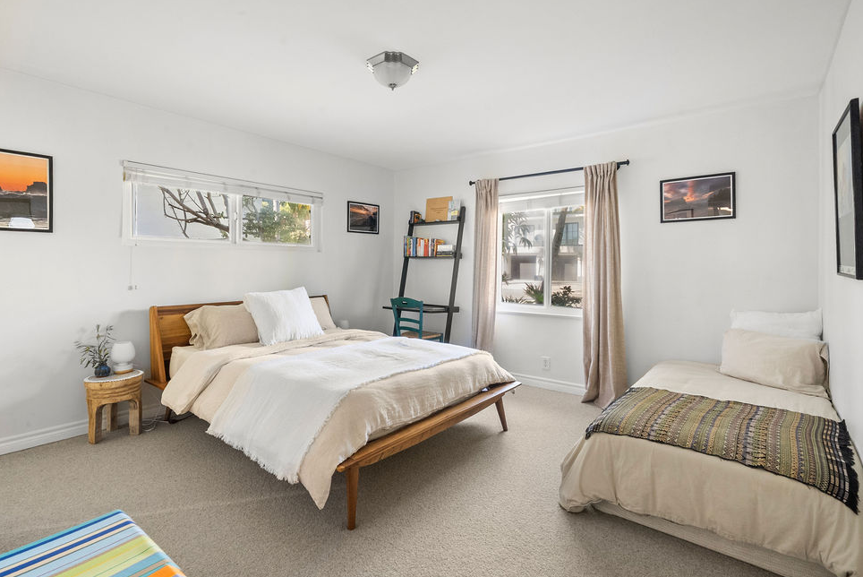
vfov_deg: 70.5
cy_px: 280
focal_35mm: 17
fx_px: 408
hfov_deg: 93.2
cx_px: 422
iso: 1250
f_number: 10
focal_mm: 16
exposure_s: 1/6
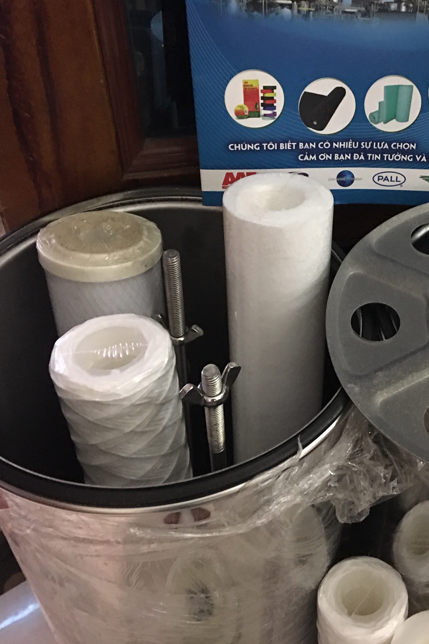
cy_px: 317
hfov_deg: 31.6
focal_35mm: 41
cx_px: 354
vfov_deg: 47.4
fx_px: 733
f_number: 2.2
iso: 125
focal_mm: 4.15
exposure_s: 1/4
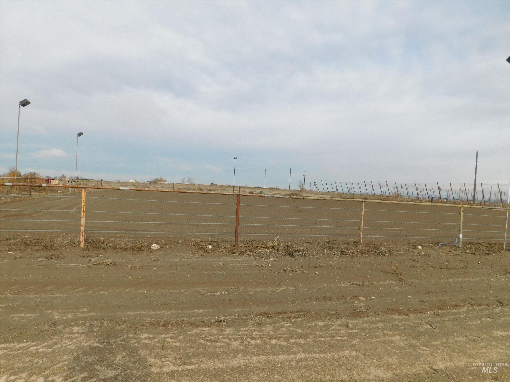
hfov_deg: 73.9
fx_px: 339
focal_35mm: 23
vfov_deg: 58.9
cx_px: 255
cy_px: 191
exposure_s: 1/1250
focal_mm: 4
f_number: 3
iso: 125
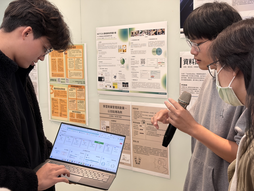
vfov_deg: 28.0
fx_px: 382
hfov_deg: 36.8
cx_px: 127
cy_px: 96
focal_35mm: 52
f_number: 1.6
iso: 64
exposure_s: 1/60
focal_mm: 5.96
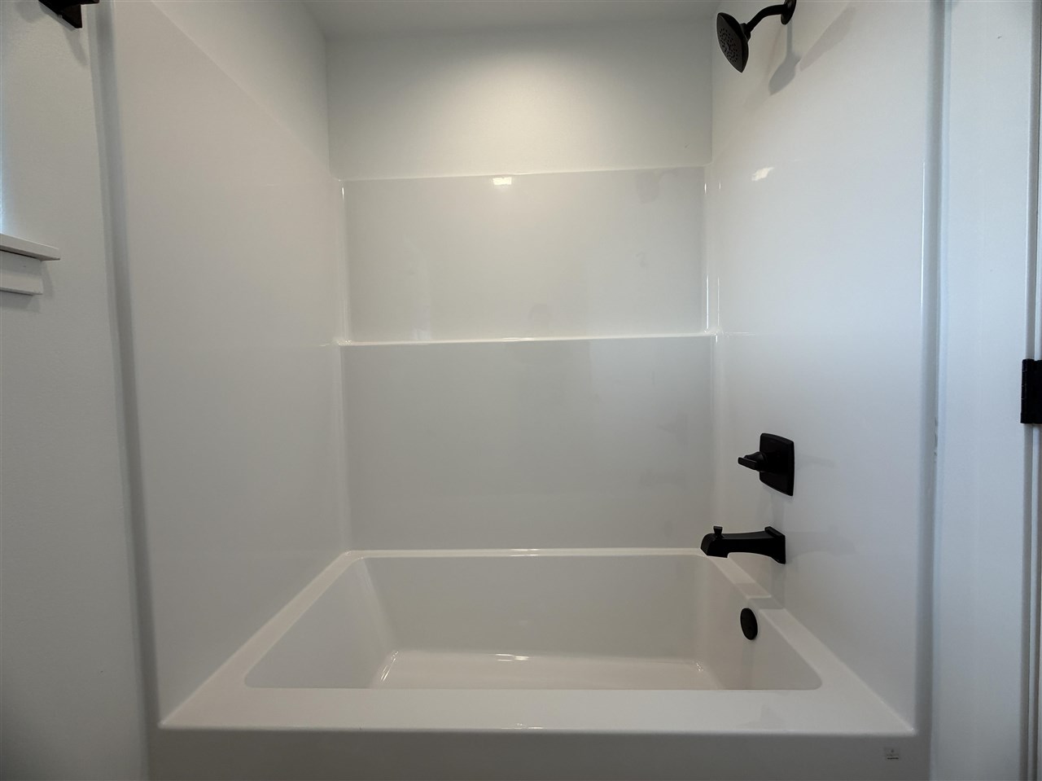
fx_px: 421
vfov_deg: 85.6
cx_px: 521
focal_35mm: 14
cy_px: 390
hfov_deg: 102.1
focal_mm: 2.22
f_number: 2.2
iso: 80
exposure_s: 1/120
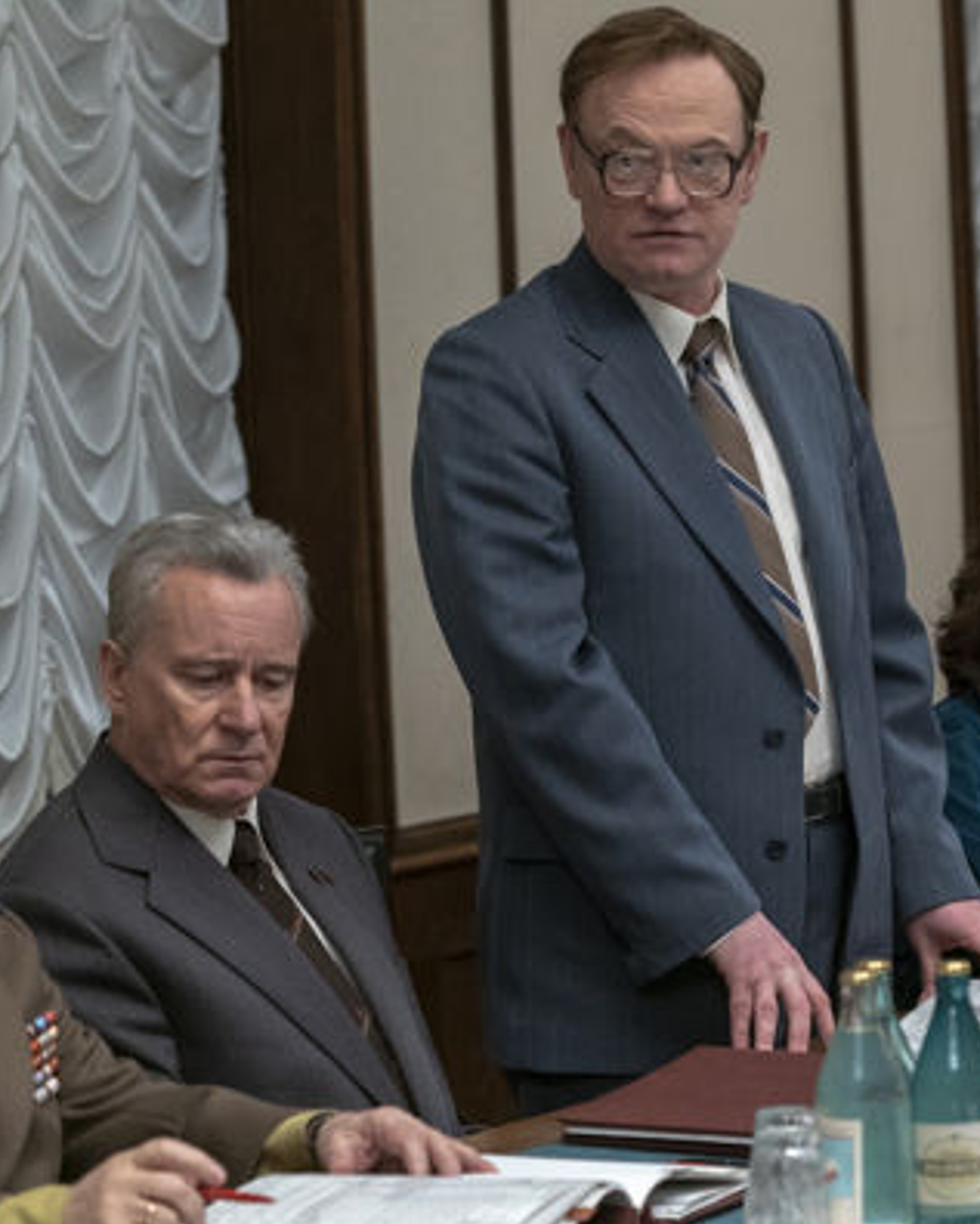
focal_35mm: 145
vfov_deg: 13.3
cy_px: 615
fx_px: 5255
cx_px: 692
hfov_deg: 10.6
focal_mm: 102
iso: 4000
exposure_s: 1/100
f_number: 4.5
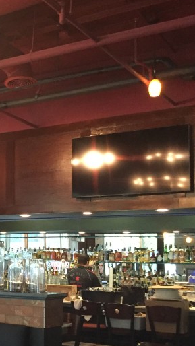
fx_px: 579
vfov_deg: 33.2
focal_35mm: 63
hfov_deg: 16.8
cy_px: 216
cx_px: -124
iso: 250
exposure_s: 1/30
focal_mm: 4.15
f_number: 2.2
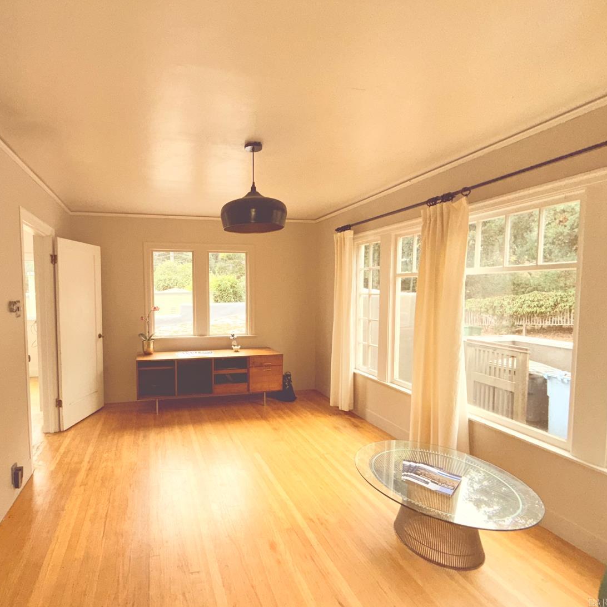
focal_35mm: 17
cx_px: 217
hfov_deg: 81.9
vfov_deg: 84.0
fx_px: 337
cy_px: 310
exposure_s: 1/122
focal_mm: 2.22
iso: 125
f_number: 2.2
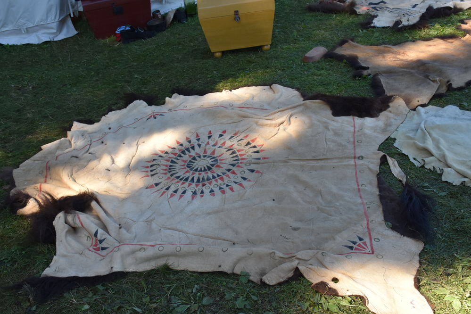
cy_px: 157
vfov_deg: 33.0
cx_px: 236
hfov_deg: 47.9
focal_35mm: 40
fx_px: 530
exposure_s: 1/500
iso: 720
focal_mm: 27
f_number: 8
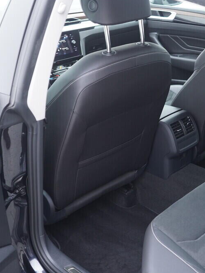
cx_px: 157
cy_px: 137
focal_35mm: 53
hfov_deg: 27.1
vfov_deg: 36.2
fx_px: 418
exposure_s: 1/40
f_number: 2.8
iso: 500
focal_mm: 24
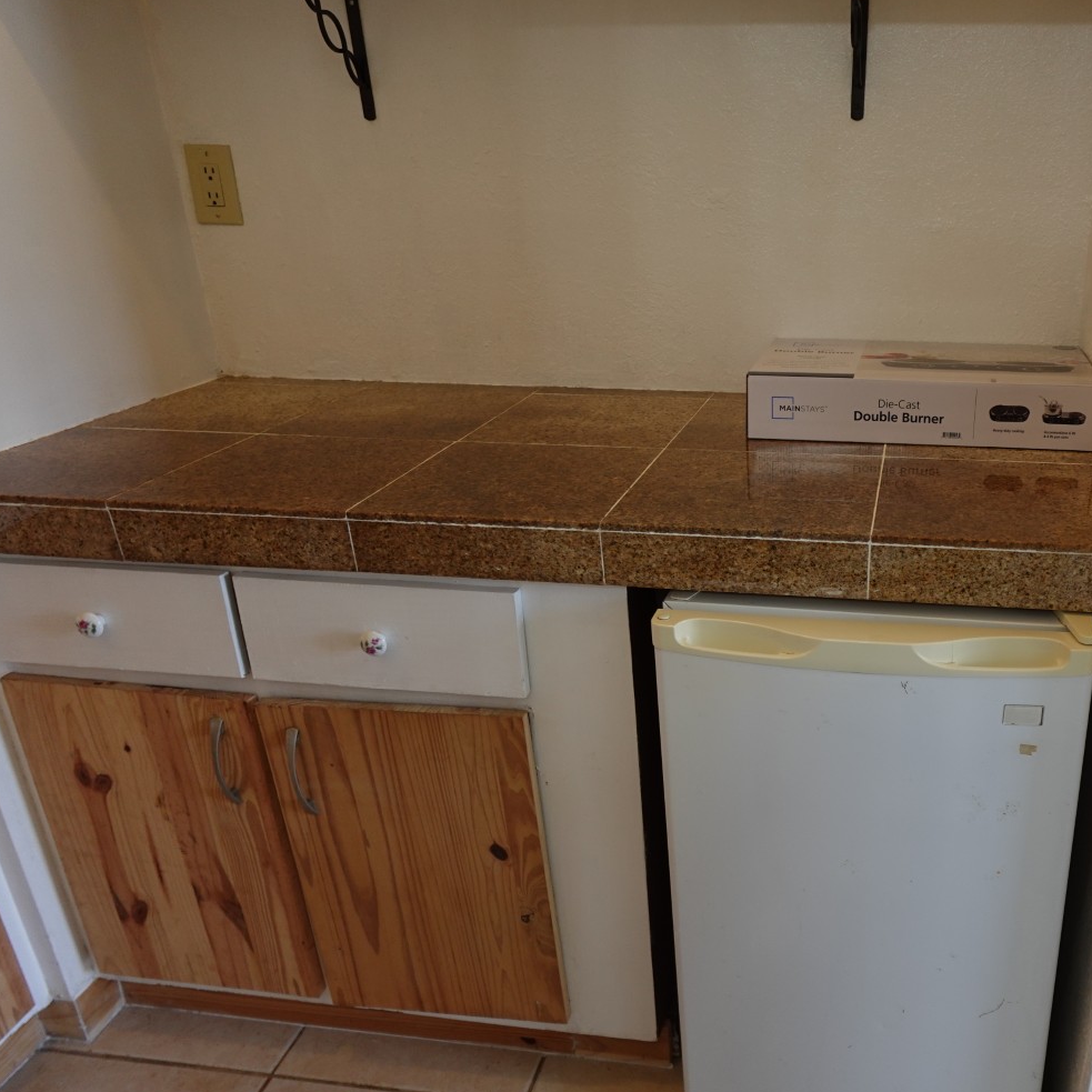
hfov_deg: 55.2
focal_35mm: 28
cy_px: 588
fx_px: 999
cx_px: 788
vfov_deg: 57.2
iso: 160
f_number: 2
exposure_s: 1/80
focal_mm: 7.6
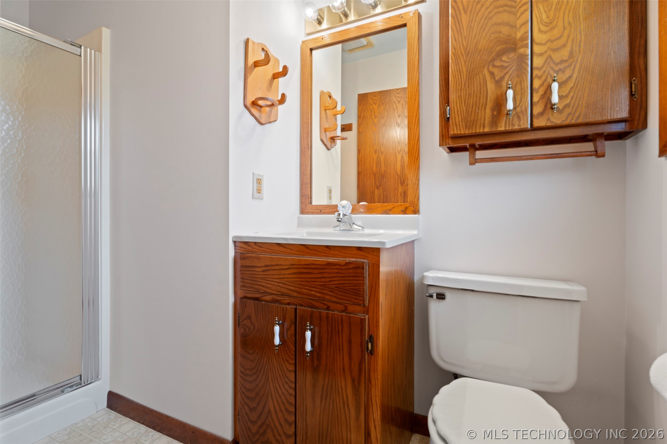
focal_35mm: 17
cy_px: 222
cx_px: 334
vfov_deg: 69.2
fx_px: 322
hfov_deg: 92.0
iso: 250
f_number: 9
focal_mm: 17.4
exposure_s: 1.3
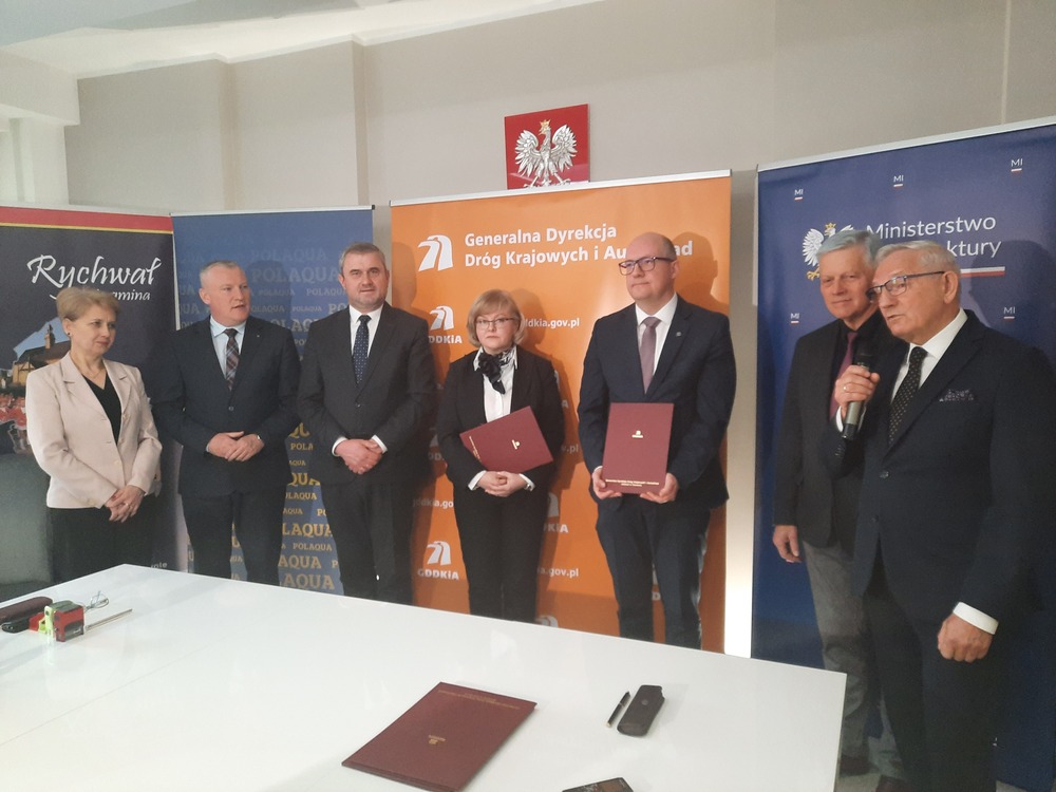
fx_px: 763
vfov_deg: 54.9
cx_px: 528
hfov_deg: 69.4
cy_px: 396
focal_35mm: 25
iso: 320
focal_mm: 4.6
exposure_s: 1/60
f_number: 2
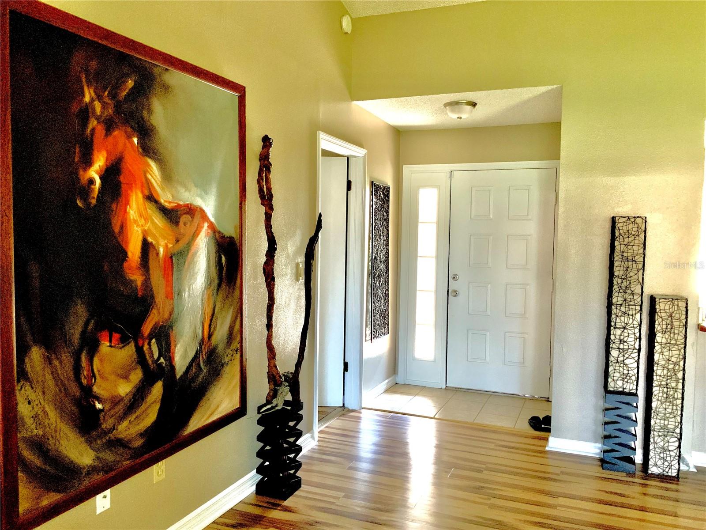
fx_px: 591
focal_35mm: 29
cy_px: 265
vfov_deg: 48.2
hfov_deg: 61.7
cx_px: 353
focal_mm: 3
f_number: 1.8
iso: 160
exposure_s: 1/60
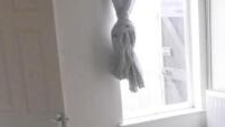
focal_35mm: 76
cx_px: 221
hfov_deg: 26.5
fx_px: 453
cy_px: 156
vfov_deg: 15.3
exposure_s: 1/30
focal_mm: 4.3
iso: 800
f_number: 3.1
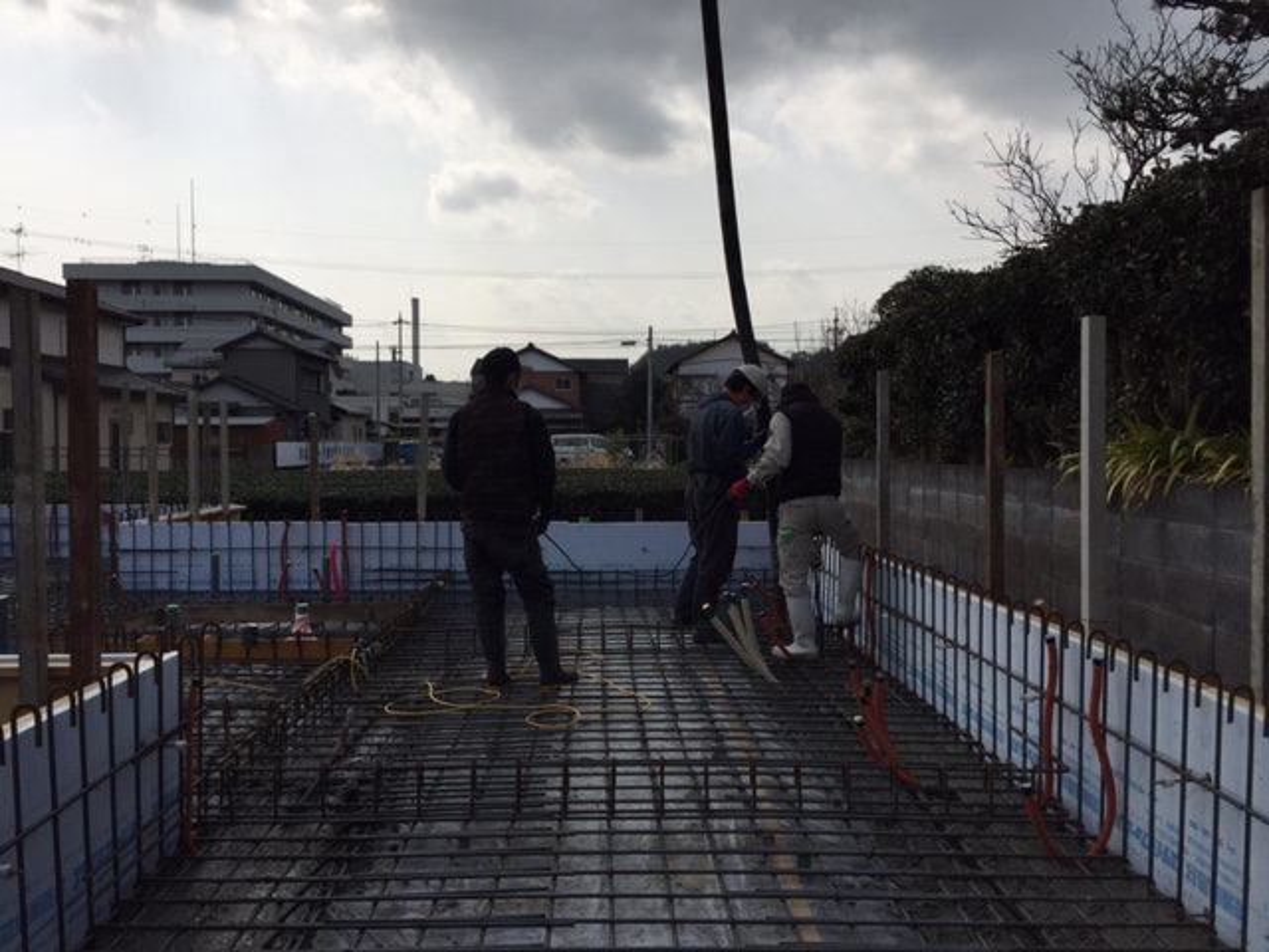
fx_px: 1063
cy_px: 476
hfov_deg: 61.7
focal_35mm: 29
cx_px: 634
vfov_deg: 48.2
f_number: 2.2
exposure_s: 1/4405
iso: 32
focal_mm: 4.15
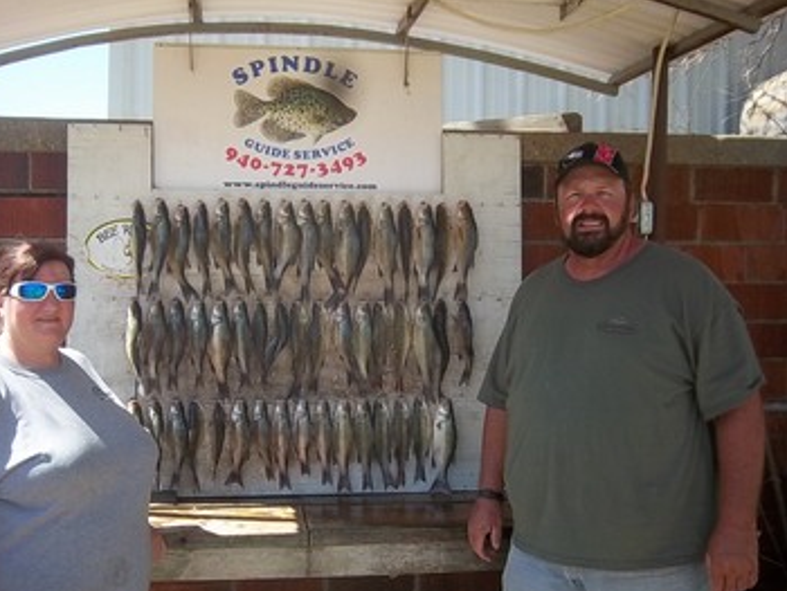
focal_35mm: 40
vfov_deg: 36.0
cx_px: 351
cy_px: 315
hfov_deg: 46.7
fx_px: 910
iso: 64
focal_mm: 6.2
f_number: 3.8
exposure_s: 1/250
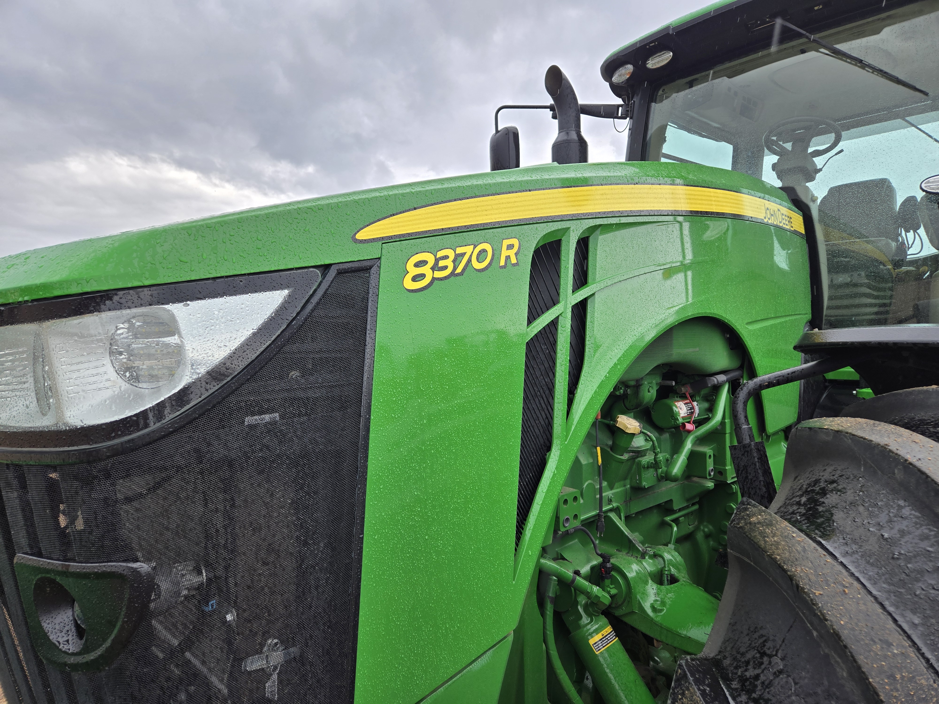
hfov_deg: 73.9
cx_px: 470
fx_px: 624
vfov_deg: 58.9
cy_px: 352
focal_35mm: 23
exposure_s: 1/518
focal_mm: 5.4
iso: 25
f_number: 1.8
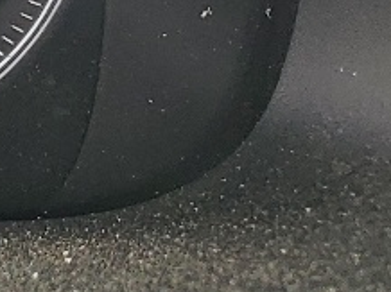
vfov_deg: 7.5
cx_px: -888
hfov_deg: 8.3
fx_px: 2155
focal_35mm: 191
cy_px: -247
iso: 54
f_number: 1.5
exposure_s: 1/100
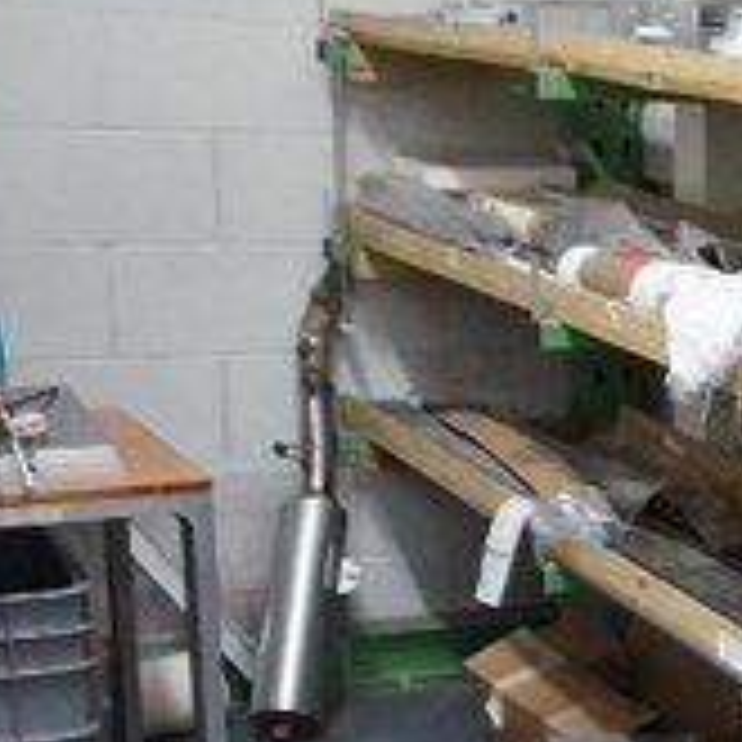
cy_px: 513
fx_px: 2158
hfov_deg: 16.2
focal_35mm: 89
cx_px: 1363
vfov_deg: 19.4
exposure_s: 1/160
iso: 3200
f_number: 3.5
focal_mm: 16
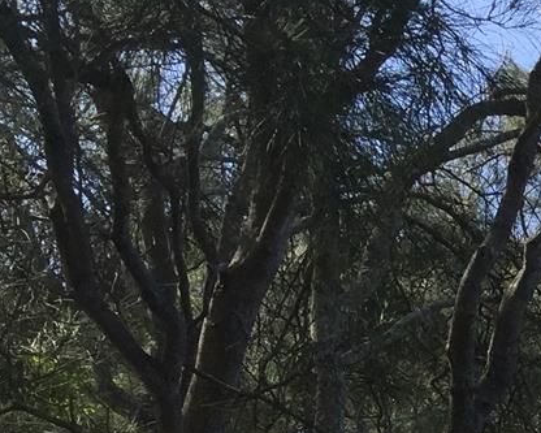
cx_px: 995
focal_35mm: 111
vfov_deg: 12.8
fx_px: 1778
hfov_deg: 14.9
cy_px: 742
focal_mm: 4.15
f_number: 2.2
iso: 32
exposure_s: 1/1236
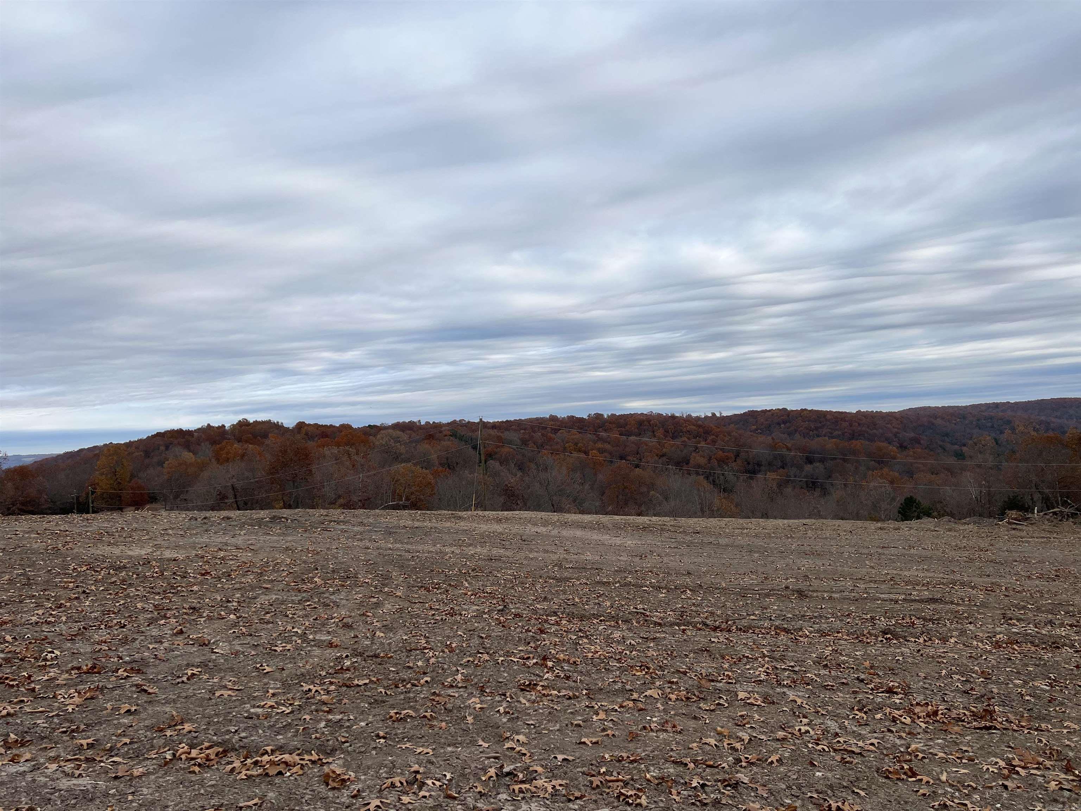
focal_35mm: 26
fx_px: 812
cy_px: 406
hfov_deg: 67.3
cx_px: 540
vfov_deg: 53.1
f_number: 1.5
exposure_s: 1/2632
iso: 50
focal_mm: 5.7
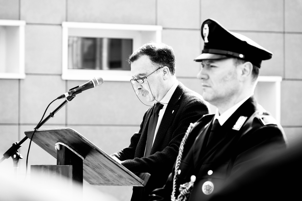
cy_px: 100
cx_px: 151
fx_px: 1703
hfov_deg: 10.1
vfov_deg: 6.8
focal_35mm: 203
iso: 200
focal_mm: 135
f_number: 6.4
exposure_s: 1/150
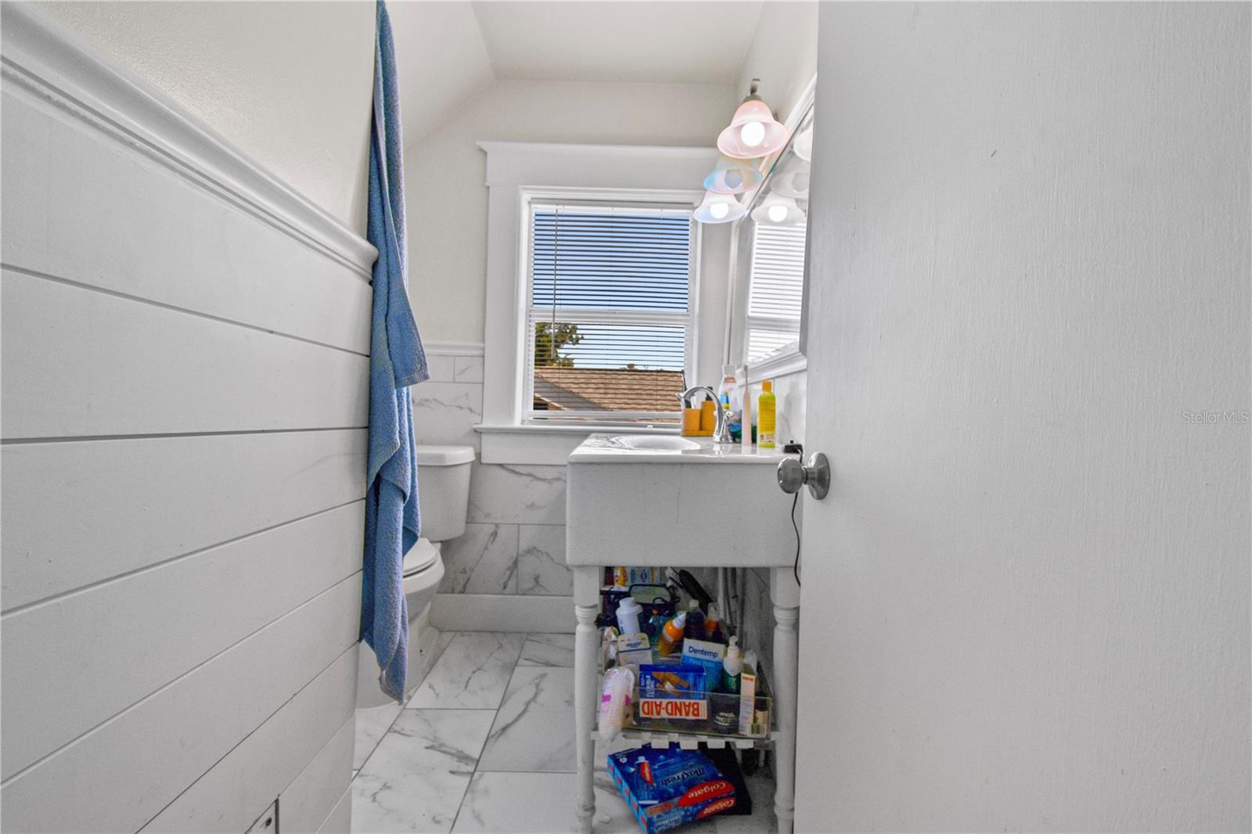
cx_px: 626
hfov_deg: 100.4
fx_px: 522
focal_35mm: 15
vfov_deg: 77.3
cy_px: 417
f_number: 7.1
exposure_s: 1/100
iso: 100
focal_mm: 10
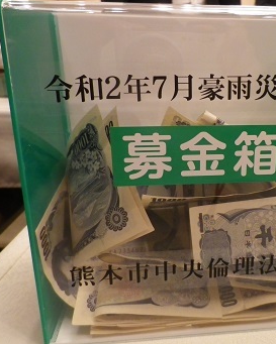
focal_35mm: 33
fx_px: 337
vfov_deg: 54.2
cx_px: 204
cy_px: 173
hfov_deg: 43.3
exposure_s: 1/20
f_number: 3.5
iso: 400
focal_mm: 4.5
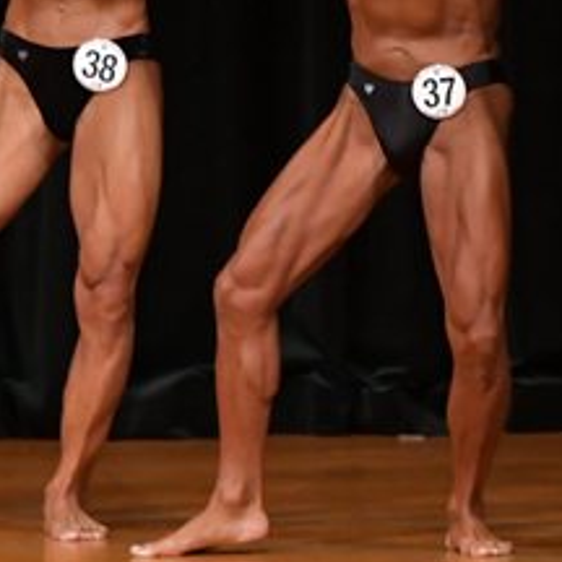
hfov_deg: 2.5
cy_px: 68
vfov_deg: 2.6
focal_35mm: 687
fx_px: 12619
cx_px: 839
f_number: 5.6
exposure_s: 1/400
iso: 5000
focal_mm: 150
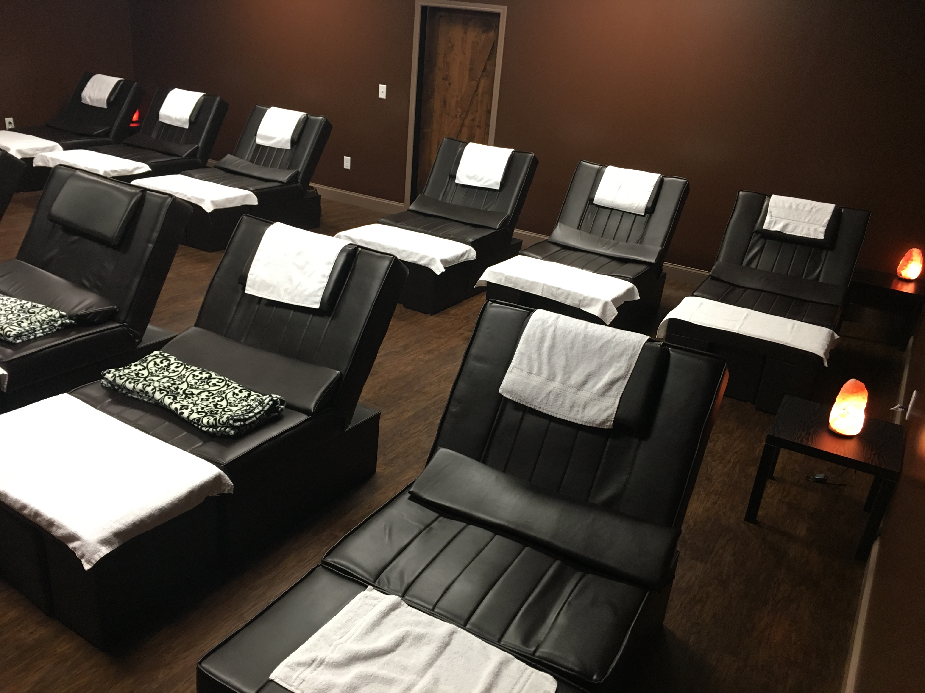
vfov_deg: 48.2
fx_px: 775
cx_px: 462
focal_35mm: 29
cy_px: 346
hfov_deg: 61.7
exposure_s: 1/30
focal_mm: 4.15
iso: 100
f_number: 2.2
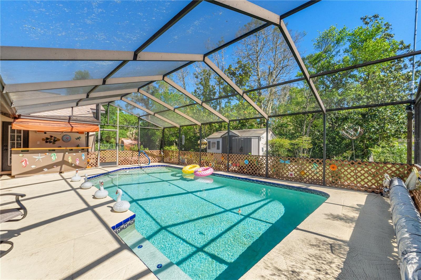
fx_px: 175
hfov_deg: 100.4
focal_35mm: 15
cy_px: 140
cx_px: 210
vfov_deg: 77.3
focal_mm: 10
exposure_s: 1/1000
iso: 400
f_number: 7.1
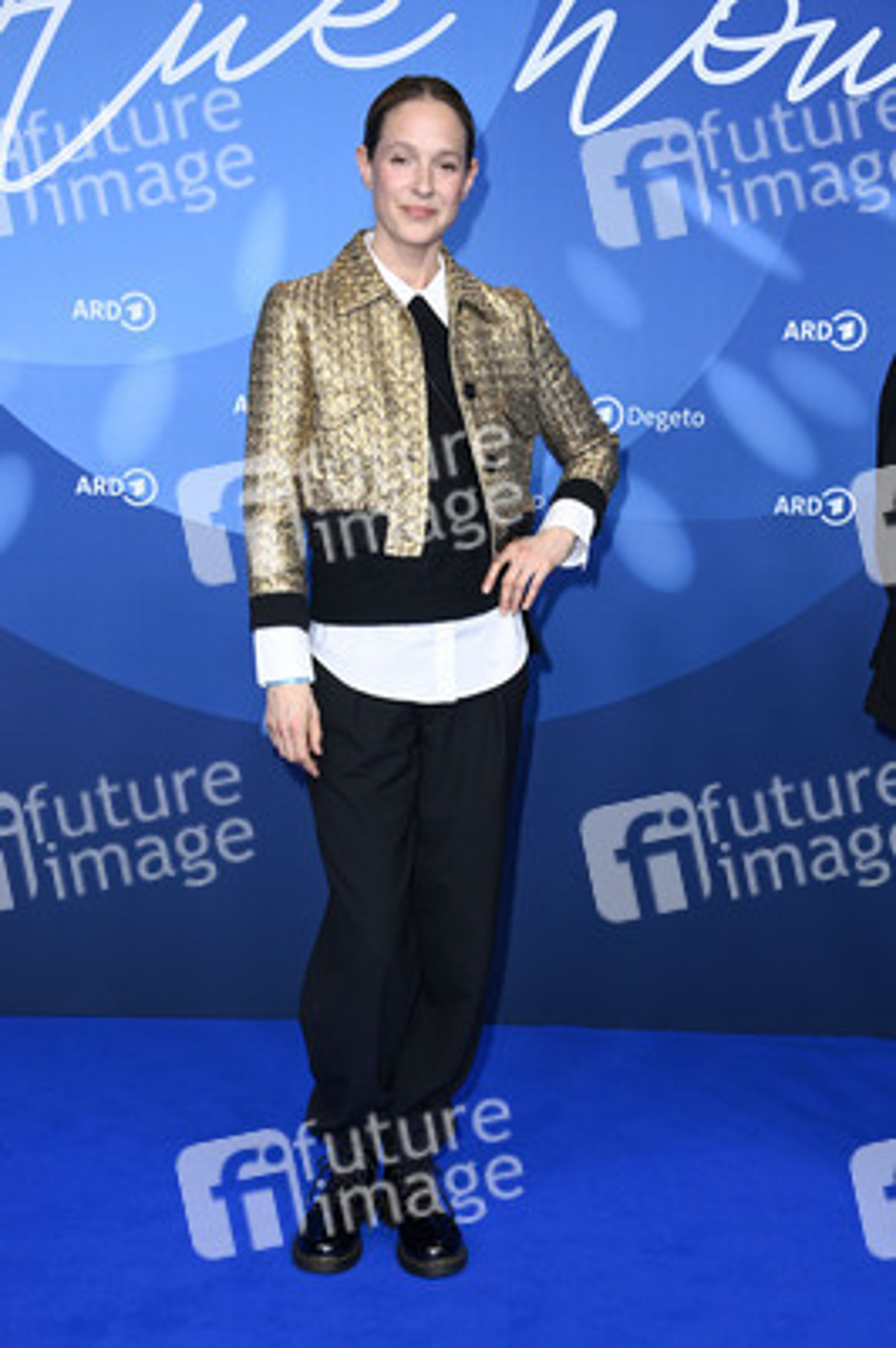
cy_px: 674
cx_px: 448
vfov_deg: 34.5
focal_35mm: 58
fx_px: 2169
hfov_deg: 23.3
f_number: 5.6
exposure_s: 1/250
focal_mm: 58
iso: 1000
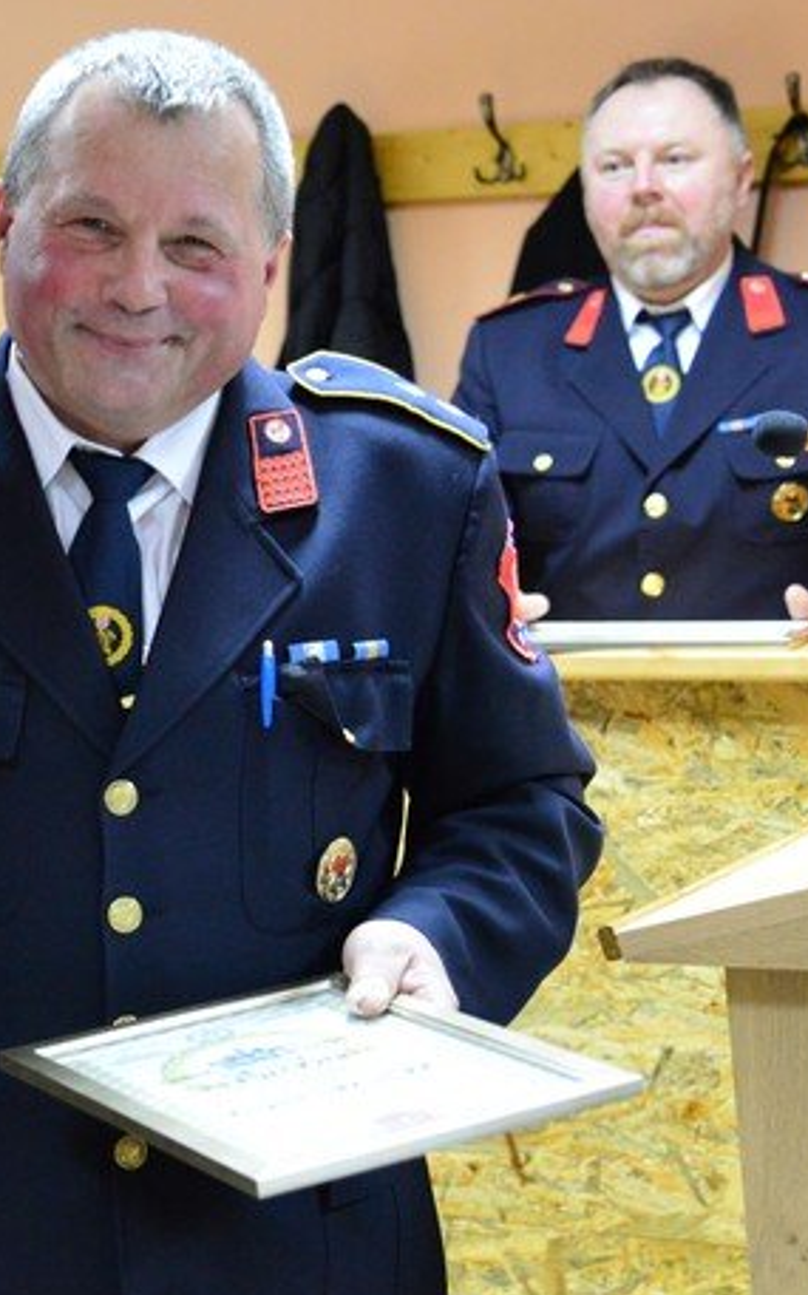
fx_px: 3176
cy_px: 652
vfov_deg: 23.1
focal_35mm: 90
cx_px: -232
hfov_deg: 14.0
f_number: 4
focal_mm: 48
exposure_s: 1/50
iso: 6400
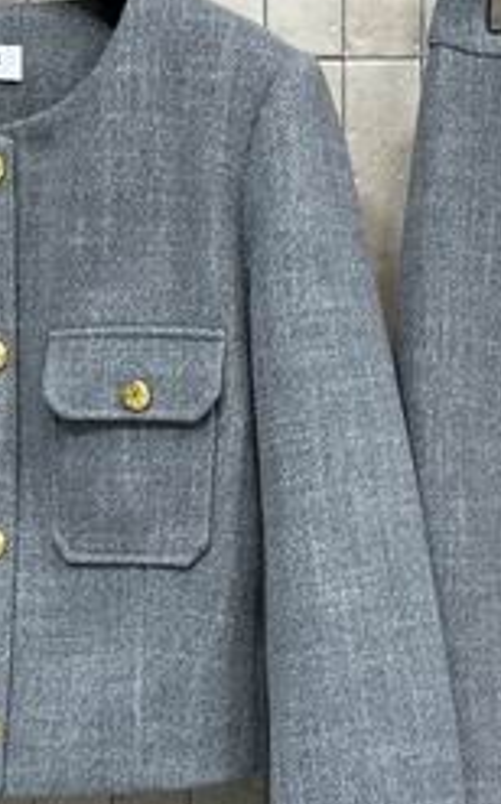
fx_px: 1904
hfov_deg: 15.0
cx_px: 314
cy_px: 537
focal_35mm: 87
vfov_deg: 23.7
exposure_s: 1/100
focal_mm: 5.7
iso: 40
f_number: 1.5
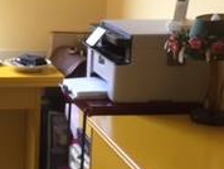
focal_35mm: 104
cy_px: 66
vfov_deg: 14.3
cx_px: -84
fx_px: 674
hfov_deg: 17.5
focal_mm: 4.15
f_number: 2.2
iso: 100
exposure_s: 1/33
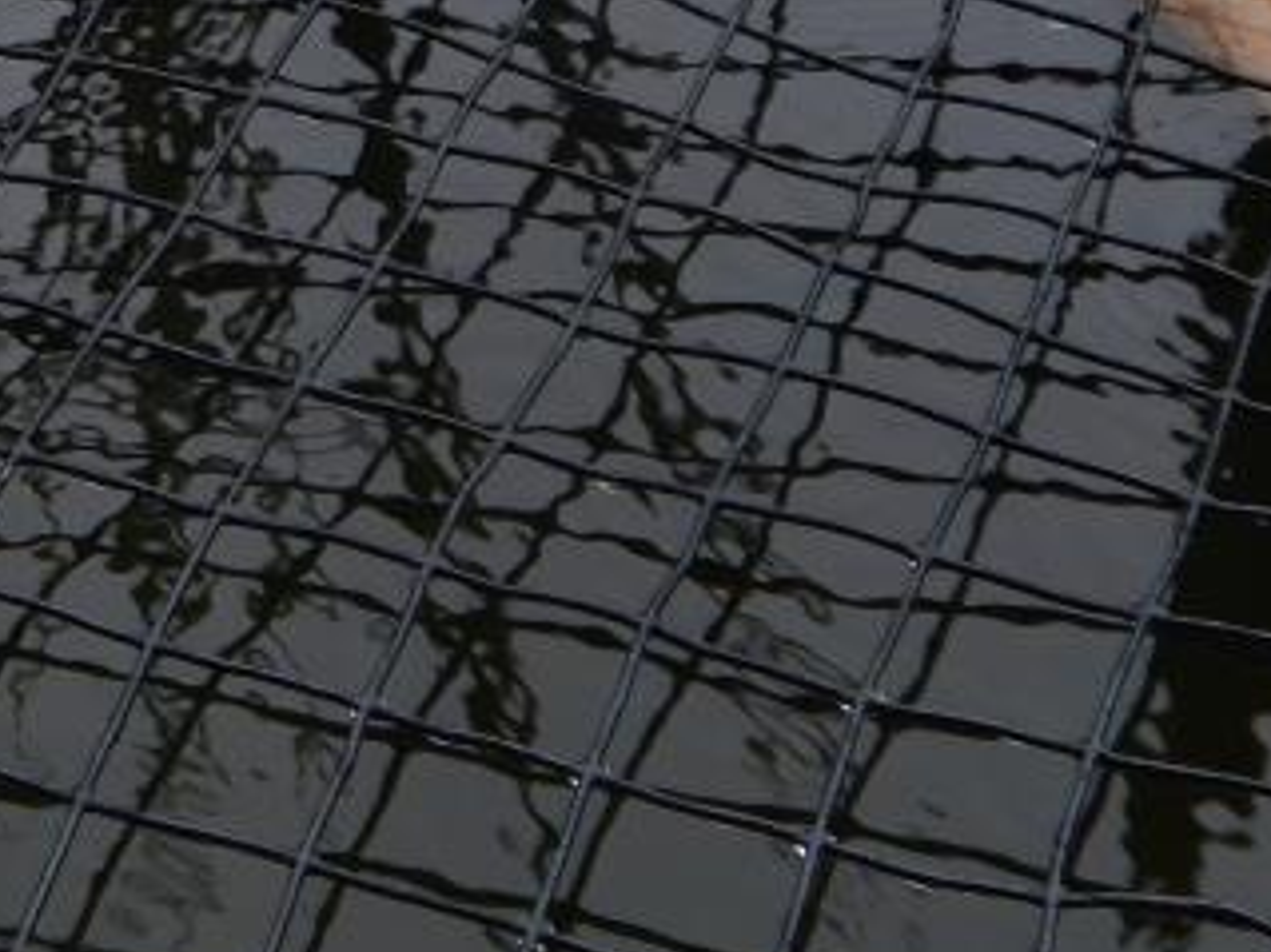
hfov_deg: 14.8
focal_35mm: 122
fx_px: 4478
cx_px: -725
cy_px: -462
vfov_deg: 11.6
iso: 125
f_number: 3.4
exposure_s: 1/250
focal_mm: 6.8
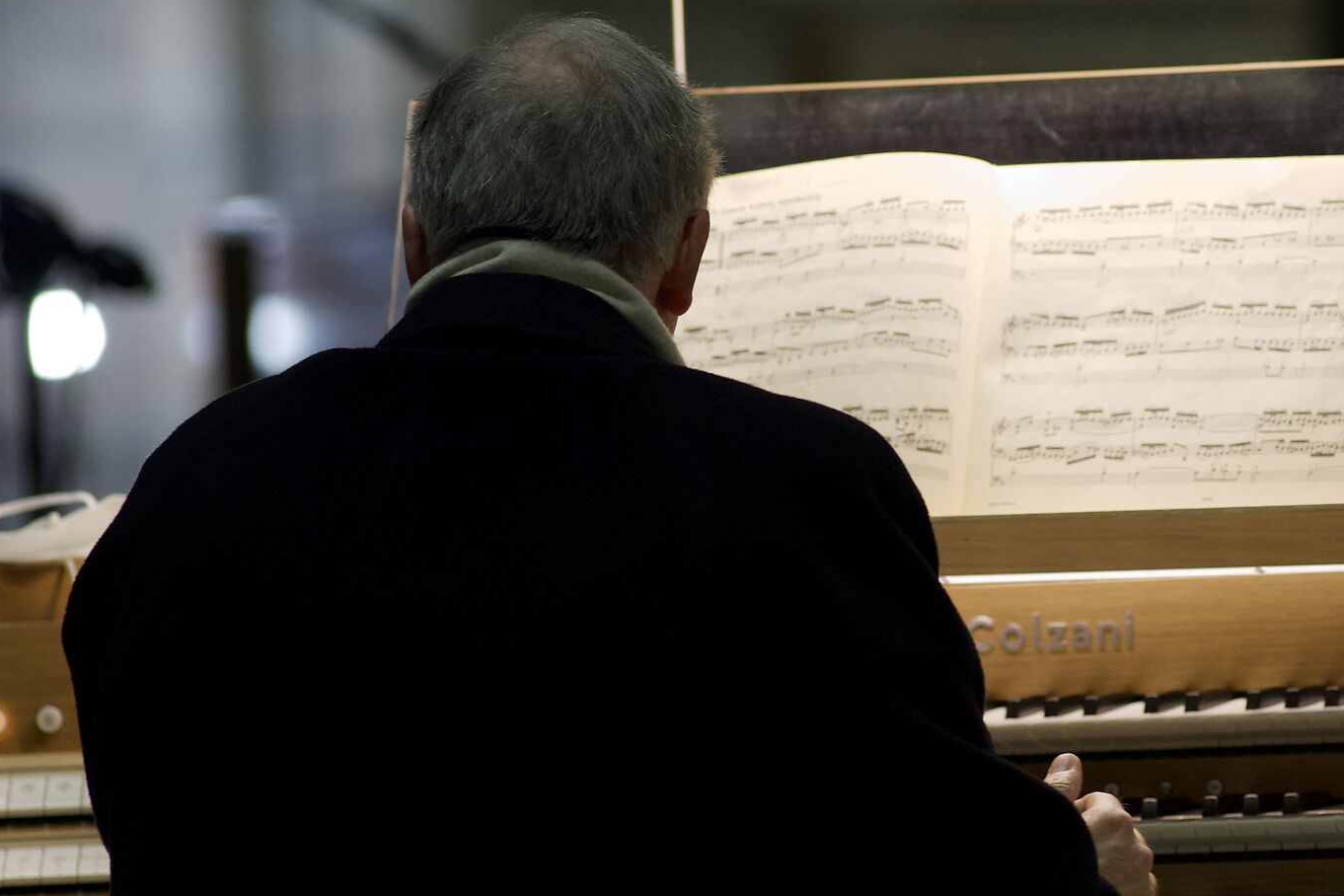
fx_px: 11834
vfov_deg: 4.3
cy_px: 494
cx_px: 1029
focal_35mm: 317
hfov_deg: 6.5
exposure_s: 1/200
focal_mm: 180
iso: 4000
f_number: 4
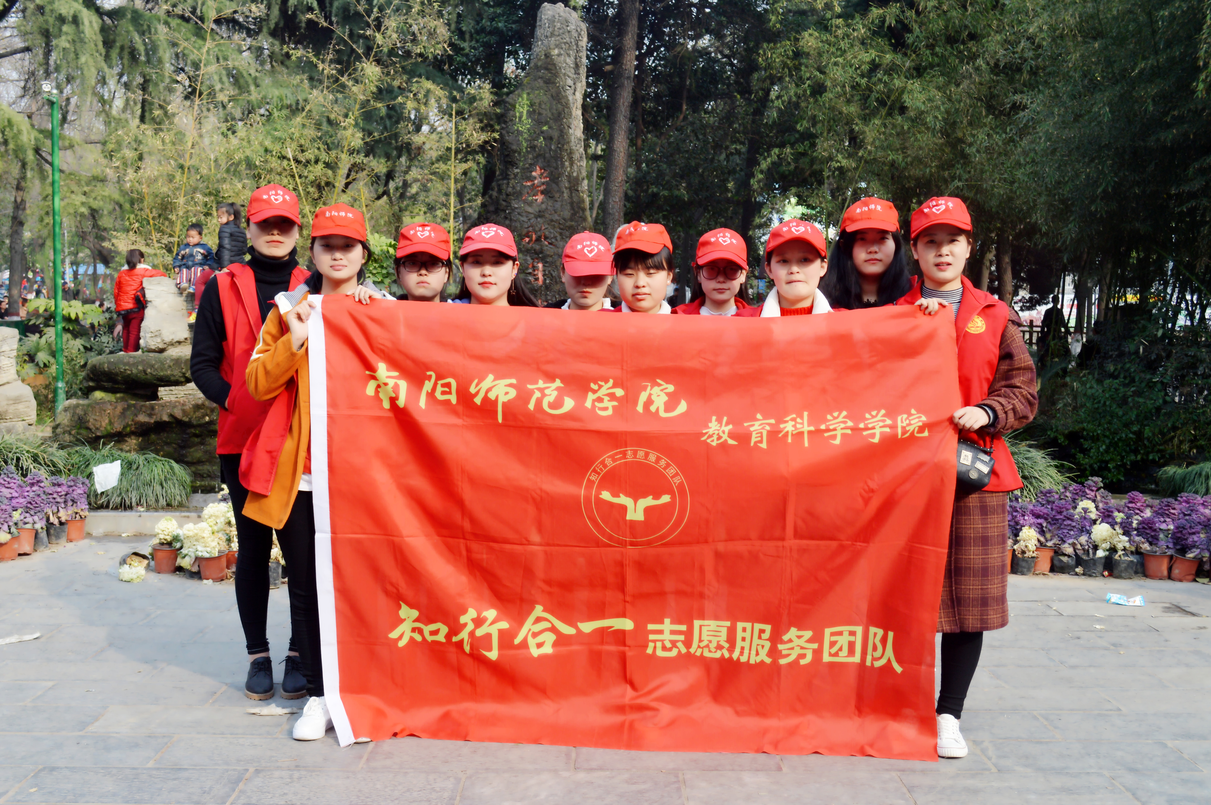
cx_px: 606
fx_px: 1311
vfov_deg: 34.1
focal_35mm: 39
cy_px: 402
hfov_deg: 49.6
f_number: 7.1
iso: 100
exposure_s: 1/200
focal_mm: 26
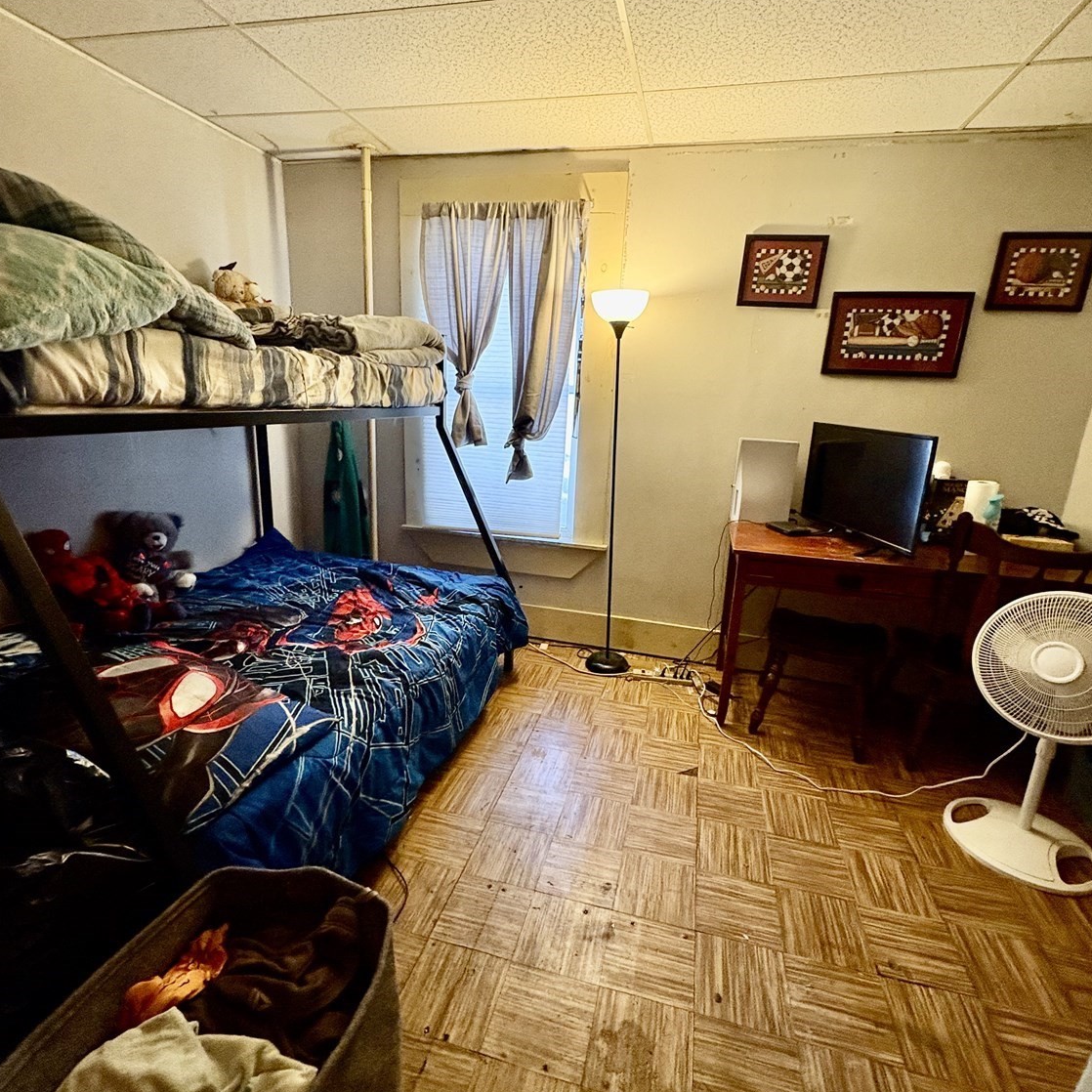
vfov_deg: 84.0
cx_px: 547
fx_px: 607
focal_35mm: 17
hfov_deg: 84.0
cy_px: 550
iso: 640
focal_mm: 2.22
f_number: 2.2
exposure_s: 1/60
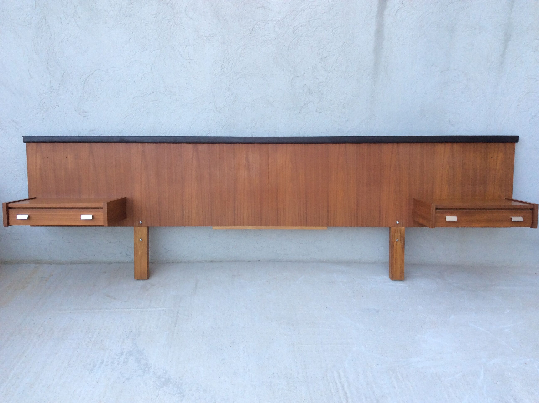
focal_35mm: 32
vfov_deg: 44.1
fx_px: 498
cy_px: 202
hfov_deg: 56.9
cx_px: 270
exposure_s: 1/100
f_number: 2.4
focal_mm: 3.3
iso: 50
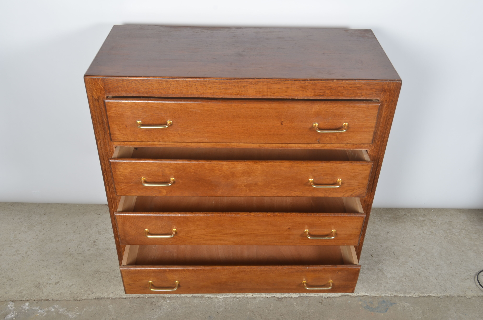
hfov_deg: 53.2
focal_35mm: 36
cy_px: 160
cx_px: 242
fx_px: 482
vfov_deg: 36.7
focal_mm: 24
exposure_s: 1/125
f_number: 11
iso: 100
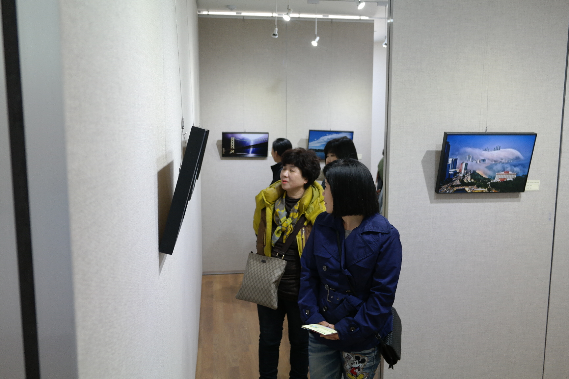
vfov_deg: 43.6
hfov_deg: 61.9
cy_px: 190
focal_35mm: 30
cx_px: 284
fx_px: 474
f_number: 3.5
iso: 400
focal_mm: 20
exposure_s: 1/40
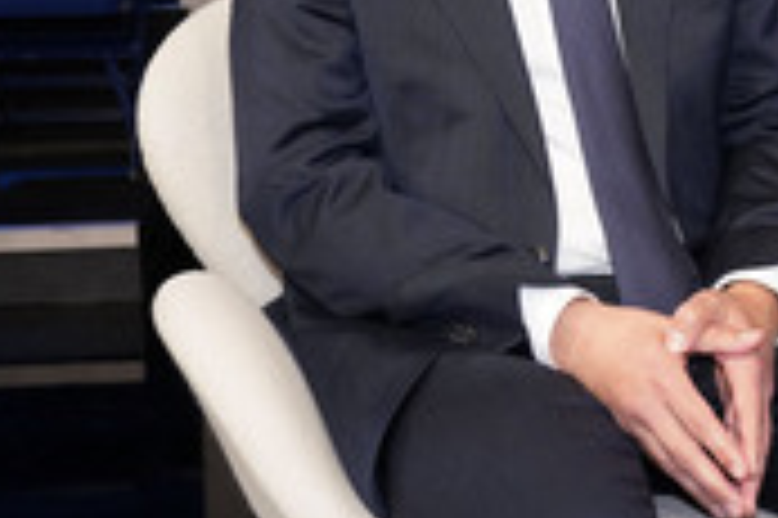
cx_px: 591
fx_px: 1965
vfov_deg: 14.8
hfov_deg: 22.2
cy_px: 50
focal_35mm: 91
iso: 2000
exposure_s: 1/125
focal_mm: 35
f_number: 5.6
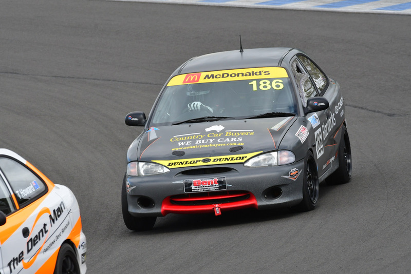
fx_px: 5653
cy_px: 137
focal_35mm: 495
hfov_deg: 4.2
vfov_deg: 2.8
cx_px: 206
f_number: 10
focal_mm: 330
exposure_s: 1/640
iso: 640
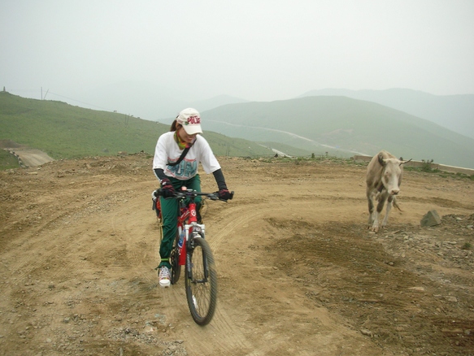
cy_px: 180
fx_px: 493
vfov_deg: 39.7
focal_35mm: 36
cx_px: 236
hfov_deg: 51.3
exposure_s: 1/64
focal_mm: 5.8
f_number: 3
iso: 71
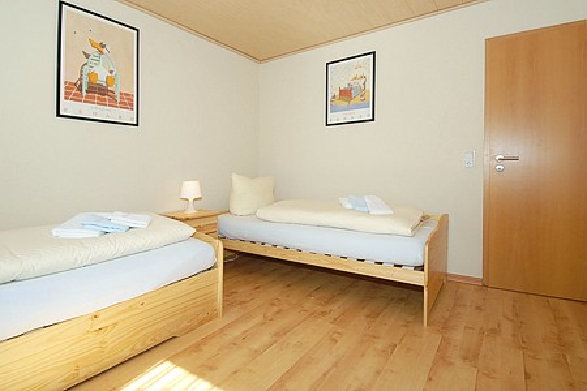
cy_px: 196
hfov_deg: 90.0
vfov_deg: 67.4
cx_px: 294
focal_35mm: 18
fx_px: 293
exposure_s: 1/80
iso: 400
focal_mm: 12
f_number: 13
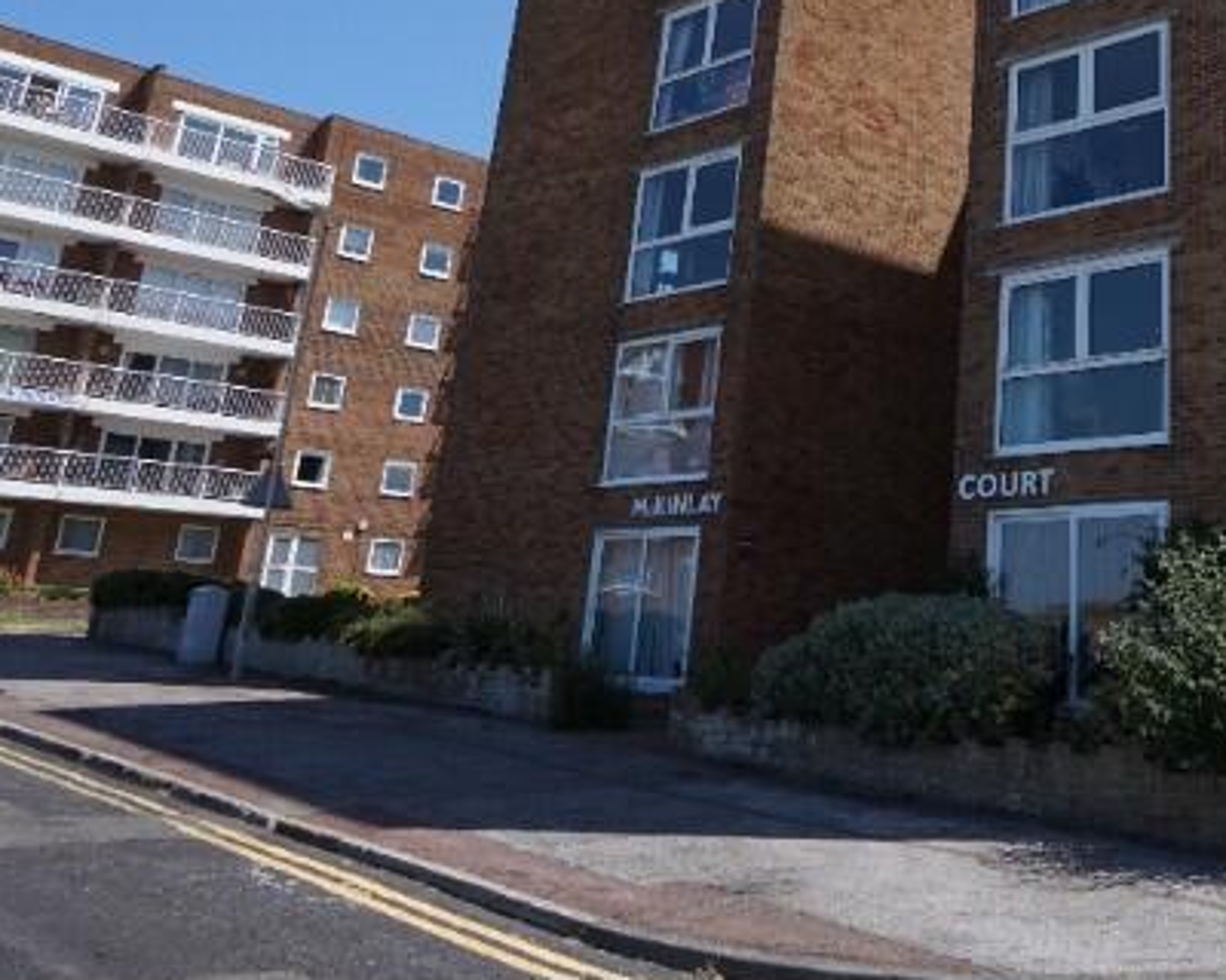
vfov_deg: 39.0
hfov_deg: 45.3
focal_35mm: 36
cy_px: 147
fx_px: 1306
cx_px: 1119
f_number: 11
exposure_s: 1/125
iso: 100
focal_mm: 10
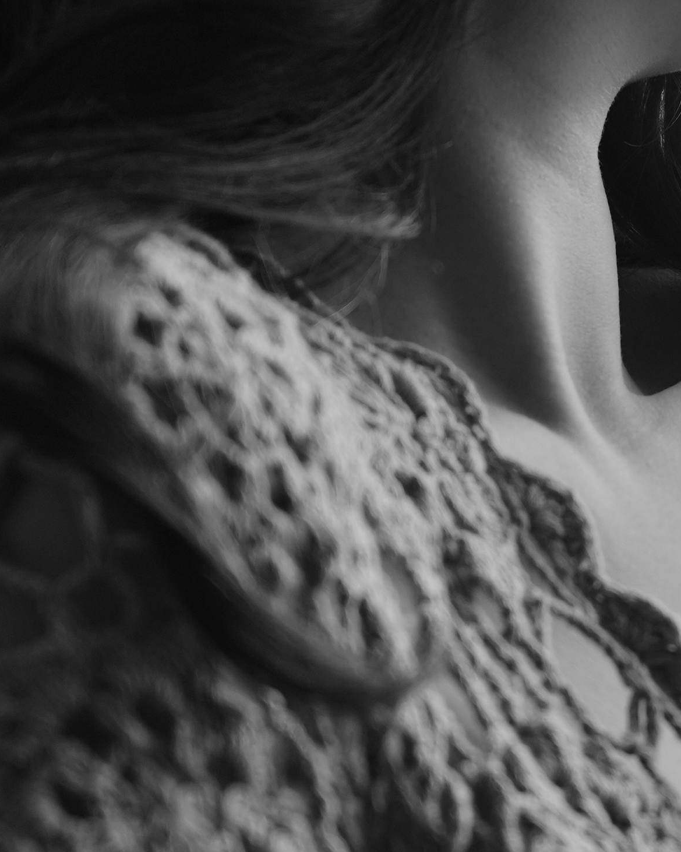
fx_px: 3604
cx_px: 734
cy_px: 471
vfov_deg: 13.5
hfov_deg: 10.7
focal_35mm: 143
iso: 320
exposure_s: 1/125
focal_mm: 58
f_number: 5
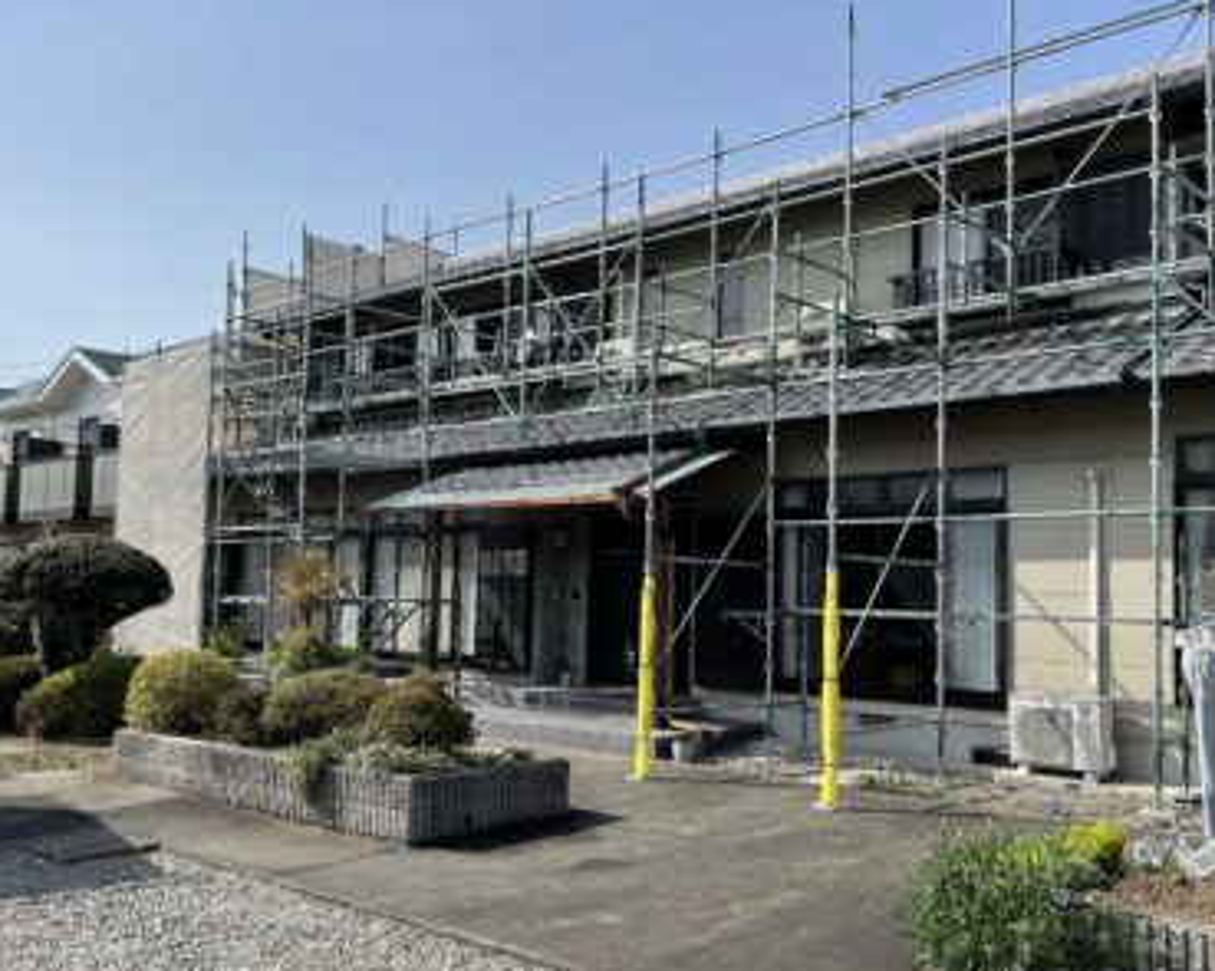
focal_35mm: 33
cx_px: 622
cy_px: 533
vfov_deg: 44.5
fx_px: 1186
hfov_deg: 54.2
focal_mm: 4.2
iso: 32
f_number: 1.6
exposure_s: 1/3205
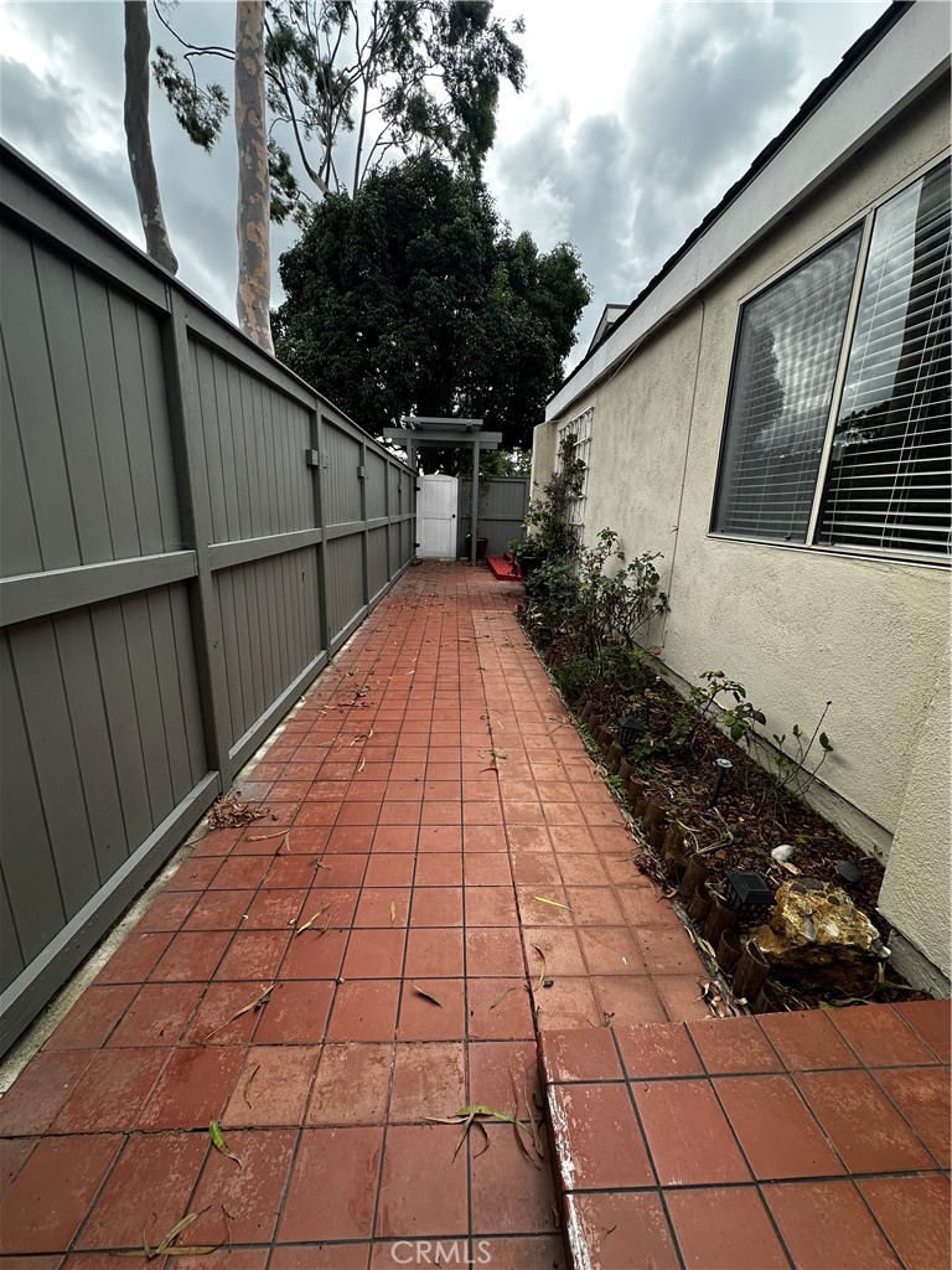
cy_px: 635
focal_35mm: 14
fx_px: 513
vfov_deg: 102.1
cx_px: 476
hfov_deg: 85.7
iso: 40
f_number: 2.2
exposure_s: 1/399
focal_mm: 2.22
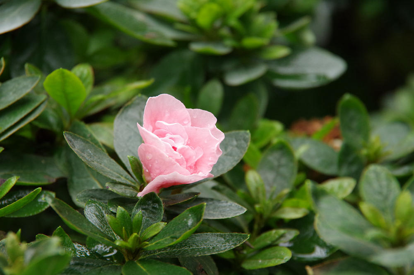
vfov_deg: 6.8
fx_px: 2321
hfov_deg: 10.2
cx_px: 207
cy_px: 138
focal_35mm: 202
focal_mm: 135
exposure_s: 1/200
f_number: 8
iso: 1600
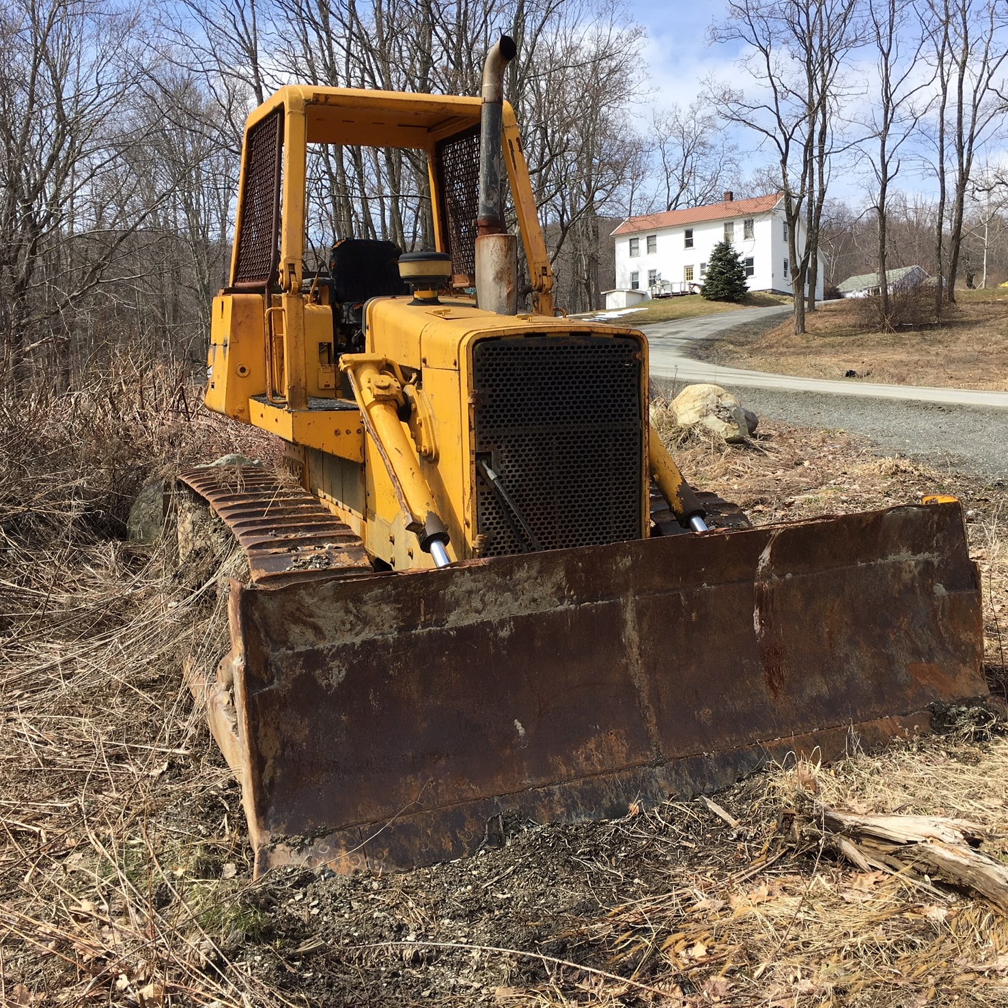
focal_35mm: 35
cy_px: 501
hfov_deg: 47.2
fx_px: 1153
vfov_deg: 47.2
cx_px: 514
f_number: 2.2
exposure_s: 1/1026
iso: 25
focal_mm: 4.15
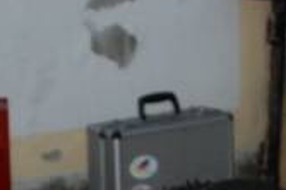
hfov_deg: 5.5
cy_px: 306
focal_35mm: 374
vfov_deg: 3.6
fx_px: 2968
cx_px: -81
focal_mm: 46
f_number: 5.3
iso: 500
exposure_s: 1/60
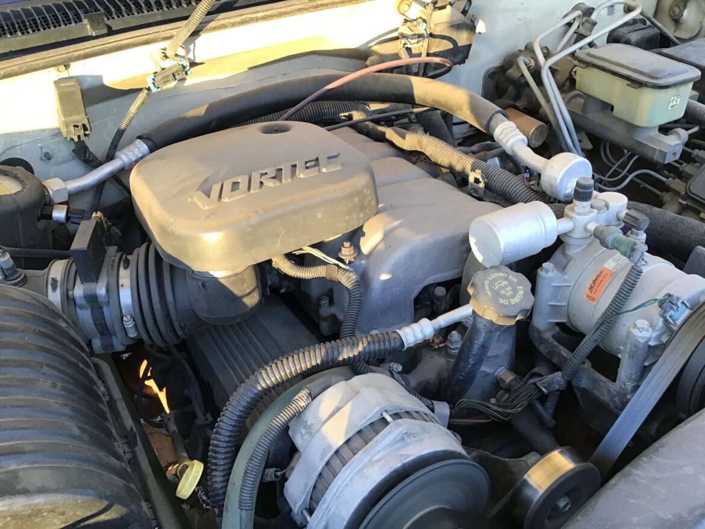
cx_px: 352
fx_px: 631
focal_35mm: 31
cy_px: 264
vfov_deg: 45.5
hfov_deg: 58.3
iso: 32
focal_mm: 3.3
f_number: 2.4
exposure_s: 1/30
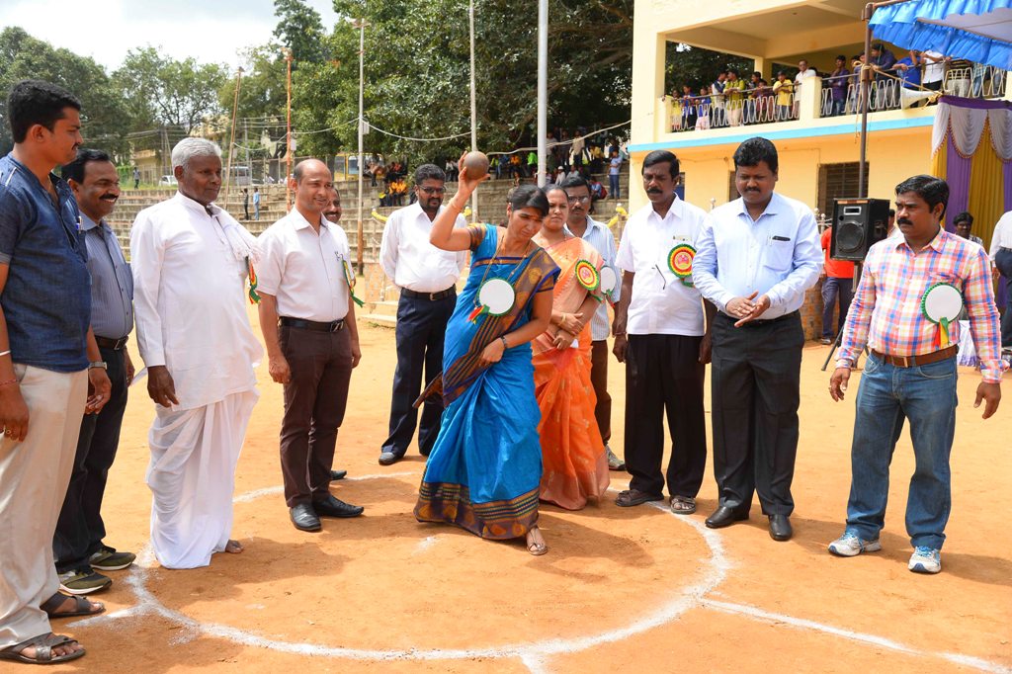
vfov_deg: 37.8
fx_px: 984
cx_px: 506
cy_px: 337
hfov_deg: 54.4
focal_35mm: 35
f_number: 5.6
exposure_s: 1/500
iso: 200
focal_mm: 35
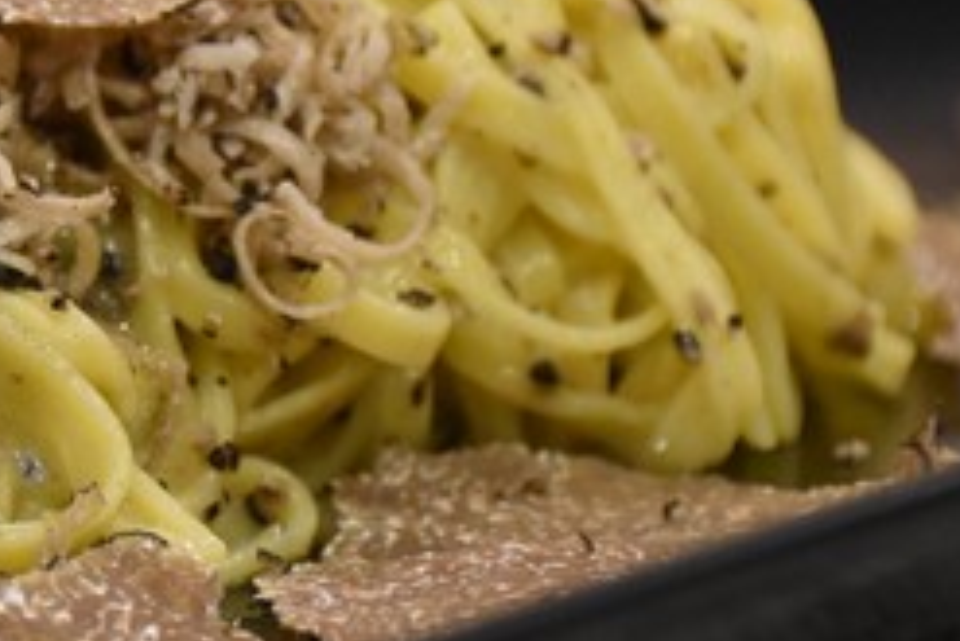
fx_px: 6804
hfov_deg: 8.0
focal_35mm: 255
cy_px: 223
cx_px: -23
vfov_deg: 5.4
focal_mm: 60
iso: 3600
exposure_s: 1/250
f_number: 5
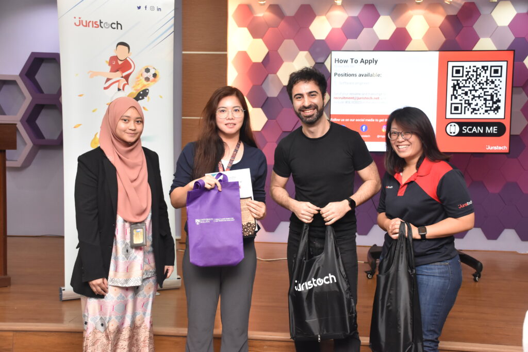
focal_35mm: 48
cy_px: 176
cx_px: 264
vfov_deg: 28.1
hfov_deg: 41.1
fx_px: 704
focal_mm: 32
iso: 1600
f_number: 4
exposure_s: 1/100
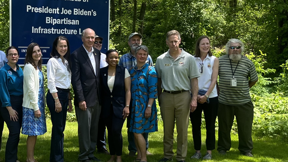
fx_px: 504
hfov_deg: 30.7
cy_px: 95
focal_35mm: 66
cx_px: 38
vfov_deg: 18.2
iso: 50
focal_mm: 5.1
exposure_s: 1/928
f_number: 1.6
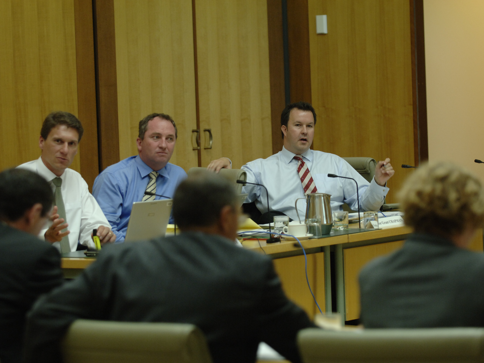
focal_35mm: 172
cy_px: 182
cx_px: 232
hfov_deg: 11.5
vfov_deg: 8.7
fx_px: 2399
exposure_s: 1/60
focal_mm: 105
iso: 640
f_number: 2.8
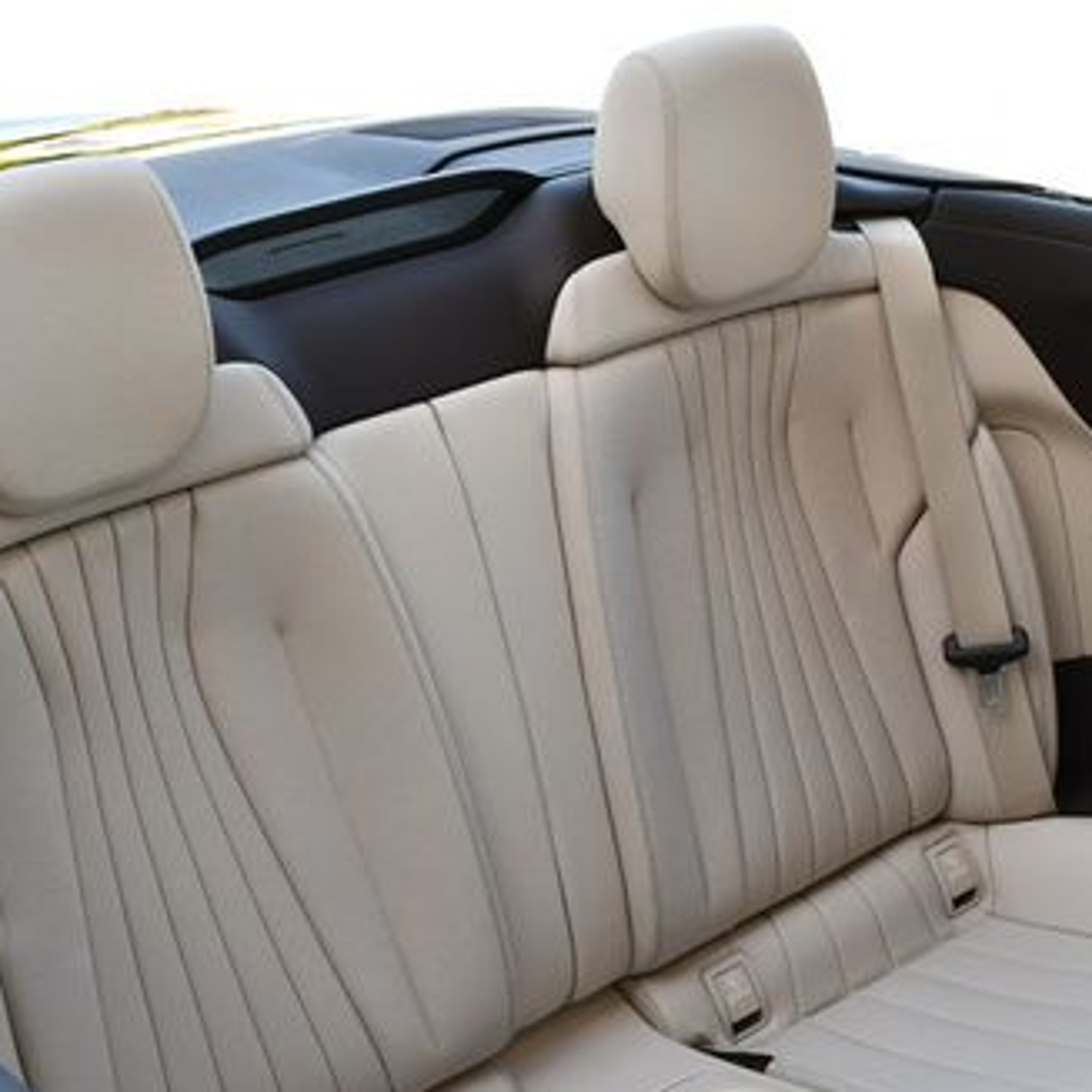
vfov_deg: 28.6
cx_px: 524
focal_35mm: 60
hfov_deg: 28.6
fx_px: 2141
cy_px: 641
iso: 360
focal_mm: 18
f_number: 5.6
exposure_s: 1/250
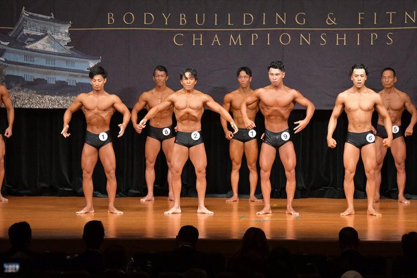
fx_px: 2015
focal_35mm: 174
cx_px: 208
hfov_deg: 11.8
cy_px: 139
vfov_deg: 7.9
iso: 6400
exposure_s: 1/400
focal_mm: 116
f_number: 5.6
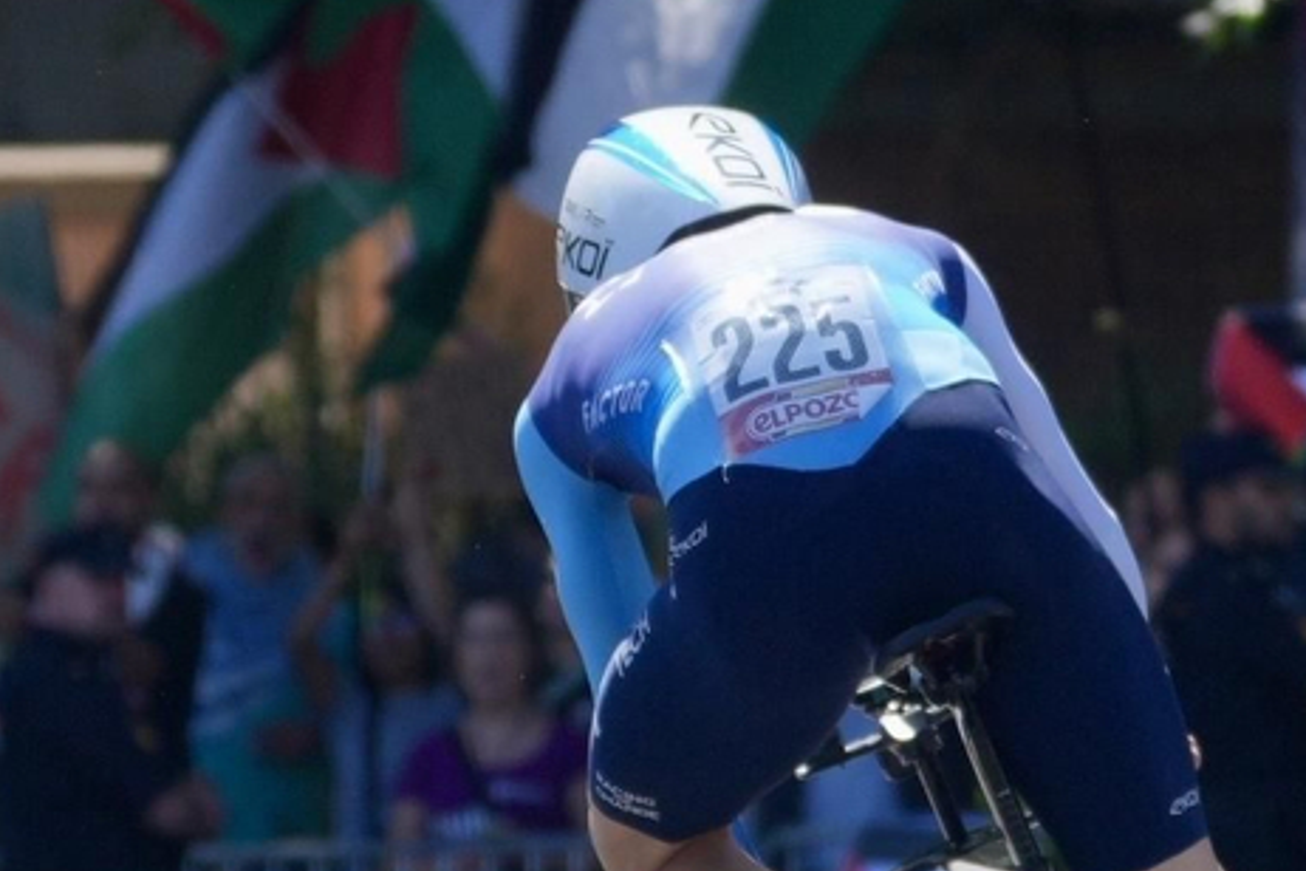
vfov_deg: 4.4
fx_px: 11318
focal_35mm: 312
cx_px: 1772
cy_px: 537
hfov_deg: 6.5
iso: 160
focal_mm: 90
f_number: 2.8
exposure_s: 1/1600
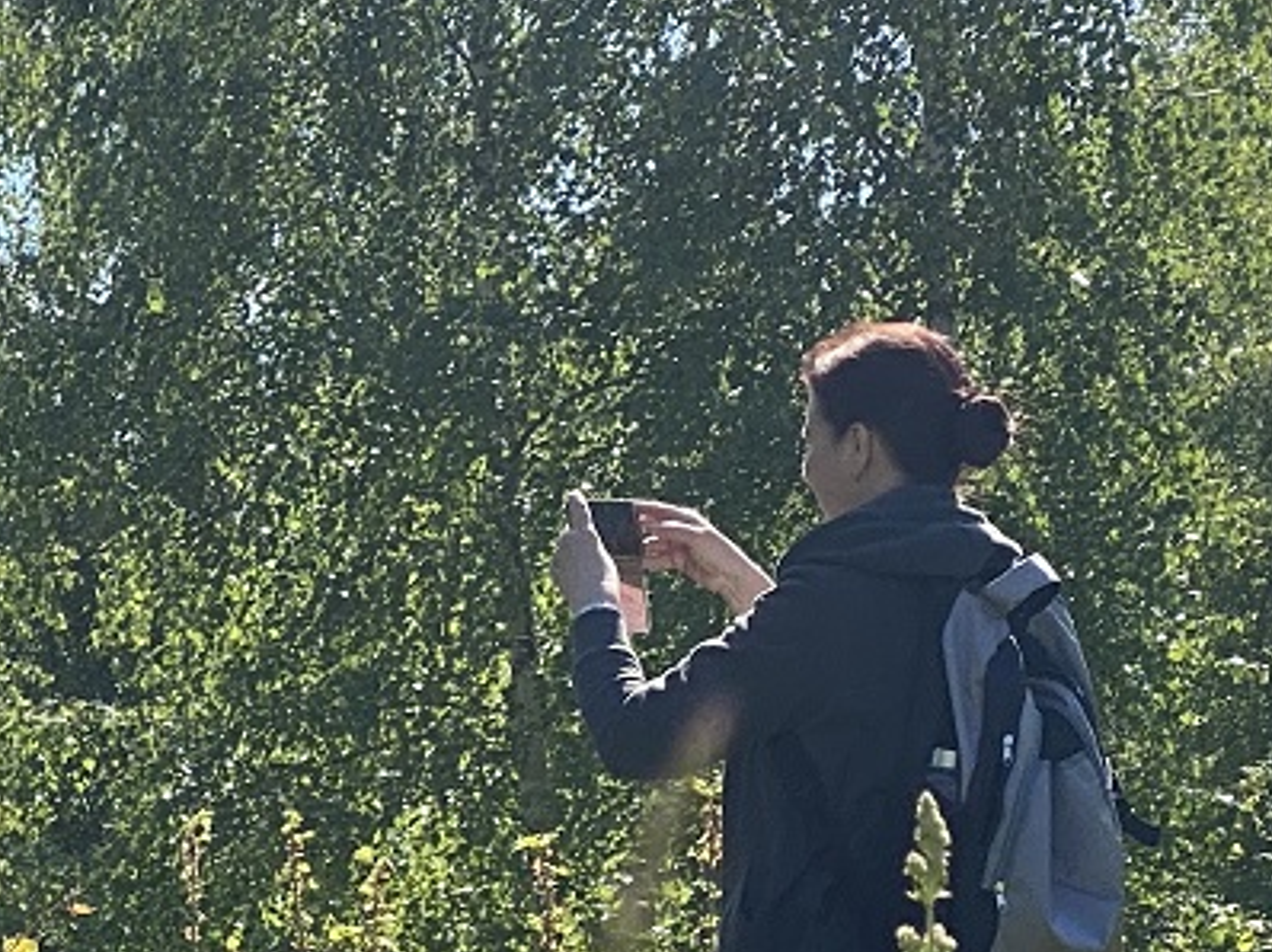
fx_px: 6720
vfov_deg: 8.1
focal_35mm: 183
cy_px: 994
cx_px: -364
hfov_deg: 10.6
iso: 20
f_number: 2
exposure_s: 1/1199
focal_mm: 6
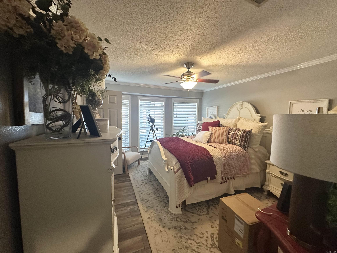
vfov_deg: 85.7
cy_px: 126
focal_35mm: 14
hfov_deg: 102.1
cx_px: 168
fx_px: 136
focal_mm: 2.22
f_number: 2.2
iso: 250
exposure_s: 1/60
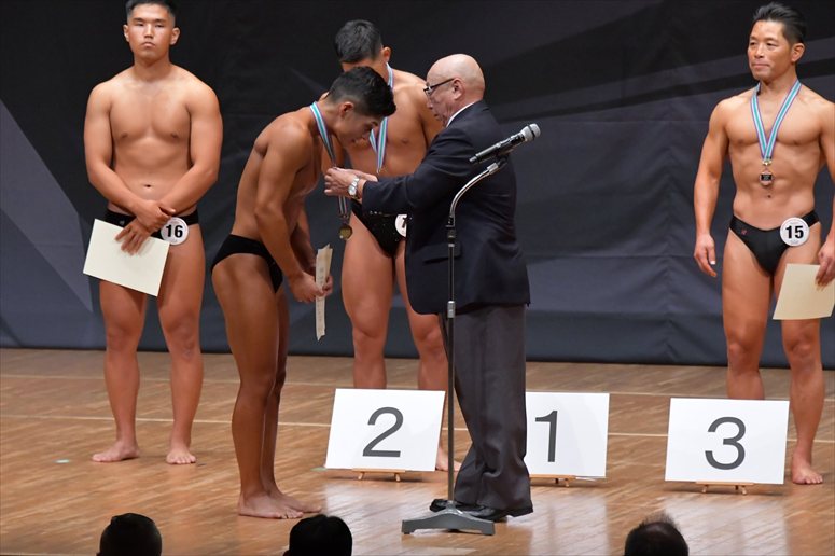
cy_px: 278
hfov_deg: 7.2
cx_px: 418
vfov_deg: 4.8
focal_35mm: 285
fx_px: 6607
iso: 6400
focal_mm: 190
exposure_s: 1/400
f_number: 5.6
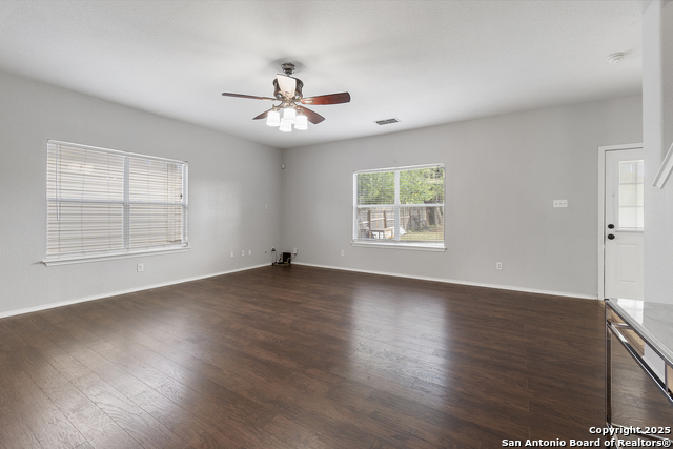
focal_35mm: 15
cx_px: 336
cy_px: 224
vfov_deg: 77.4
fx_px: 280
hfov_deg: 100.4
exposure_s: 1/25
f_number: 6.3
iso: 320
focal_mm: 10
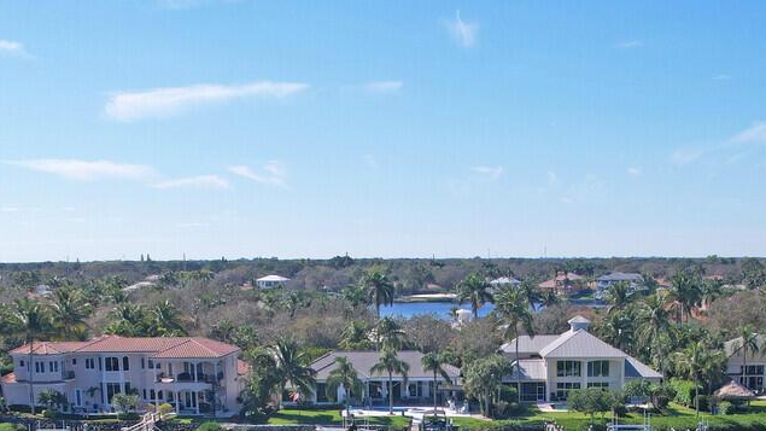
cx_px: 470
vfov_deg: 19.2
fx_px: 1178
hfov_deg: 35.9
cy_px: 557
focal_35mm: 58
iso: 100
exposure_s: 1/2000
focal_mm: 8.38
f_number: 2.8
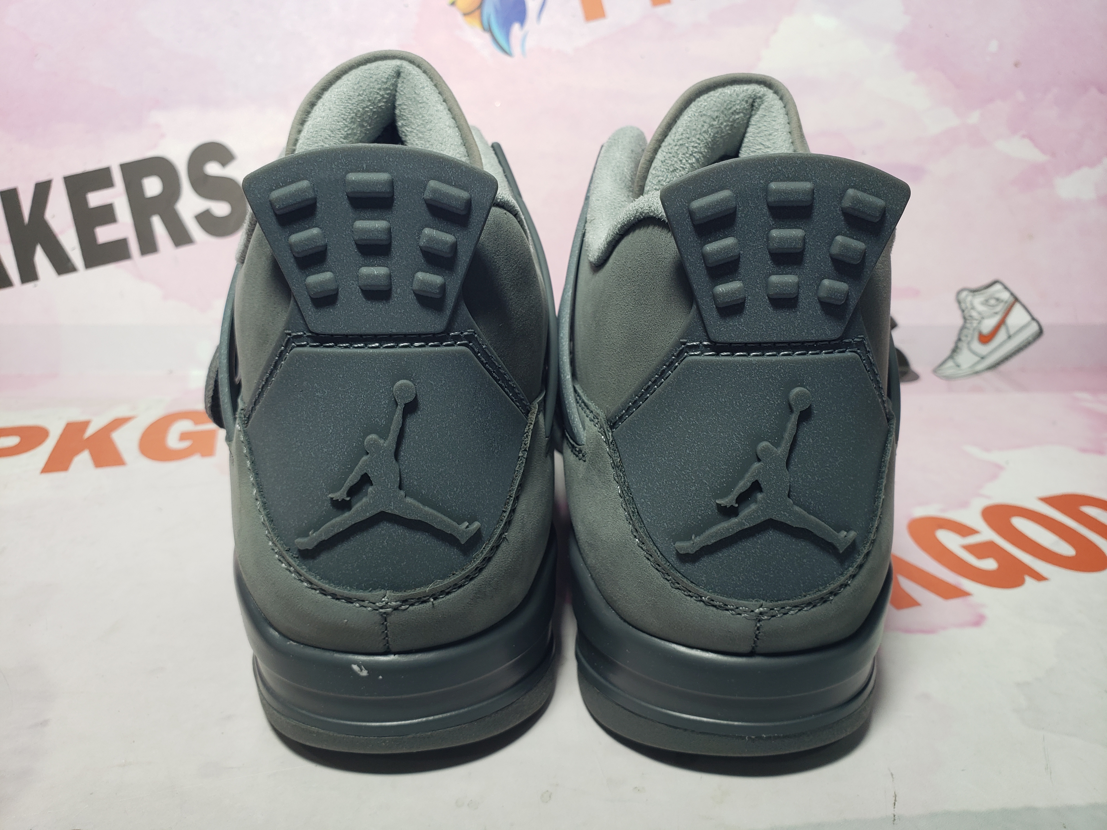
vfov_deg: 53.1
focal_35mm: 26
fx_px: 831
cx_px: 554
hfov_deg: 67.3
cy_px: 415
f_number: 2.4
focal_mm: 4.3
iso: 50
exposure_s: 1/125
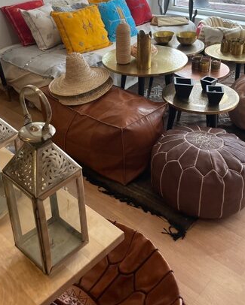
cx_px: 90
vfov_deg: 44.8
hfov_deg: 37.1
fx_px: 362
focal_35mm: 40
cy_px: 90
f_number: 1.6
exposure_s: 1/120
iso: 125
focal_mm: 4.2
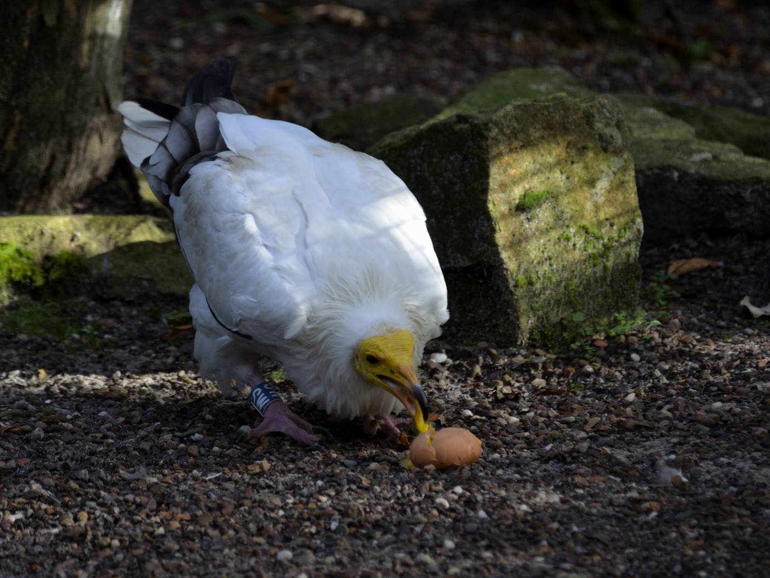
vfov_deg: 4.3
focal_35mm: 343
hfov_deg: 5.8
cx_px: 355
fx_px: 7631
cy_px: 289
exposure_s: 1/250
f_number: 5.3
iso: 560
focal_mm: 210
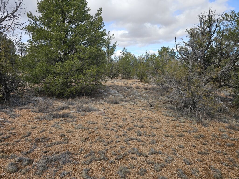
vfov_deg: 58.9
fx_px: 159
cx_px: 120
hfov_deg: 73.9
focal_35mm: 23
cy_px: 90
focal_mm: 6.3
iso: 10
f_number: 1.7
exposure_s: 1/343
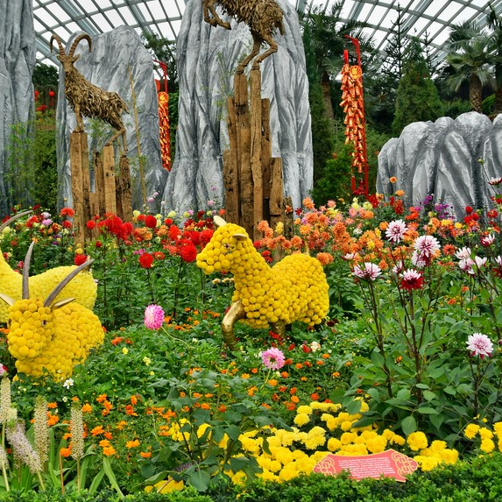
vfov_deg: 37.4
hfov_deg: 37.4
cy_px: 199
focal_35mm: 45
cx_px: 205
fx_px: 738
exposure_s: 1/100
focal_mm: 18
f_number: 5
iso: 100
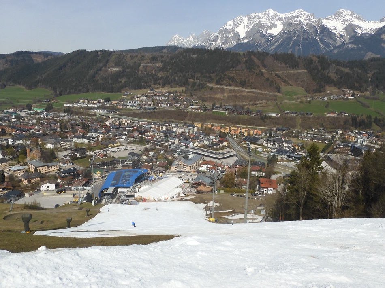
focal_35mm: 24
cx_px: 192
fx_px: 267
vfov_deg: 56.8
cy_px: 144
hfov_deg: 71.6
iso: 100
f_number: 4
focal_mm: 4.3
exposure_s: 1/1600
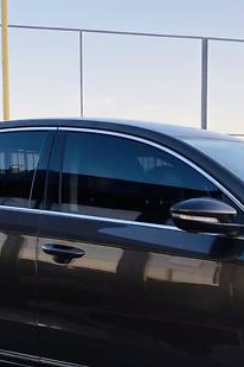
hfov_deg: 19.1
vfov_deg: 28.1
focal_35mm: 70
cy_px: 306
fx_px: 712
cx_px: 220
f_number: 1.8
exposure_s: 1/154
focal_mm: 4.2
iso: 32
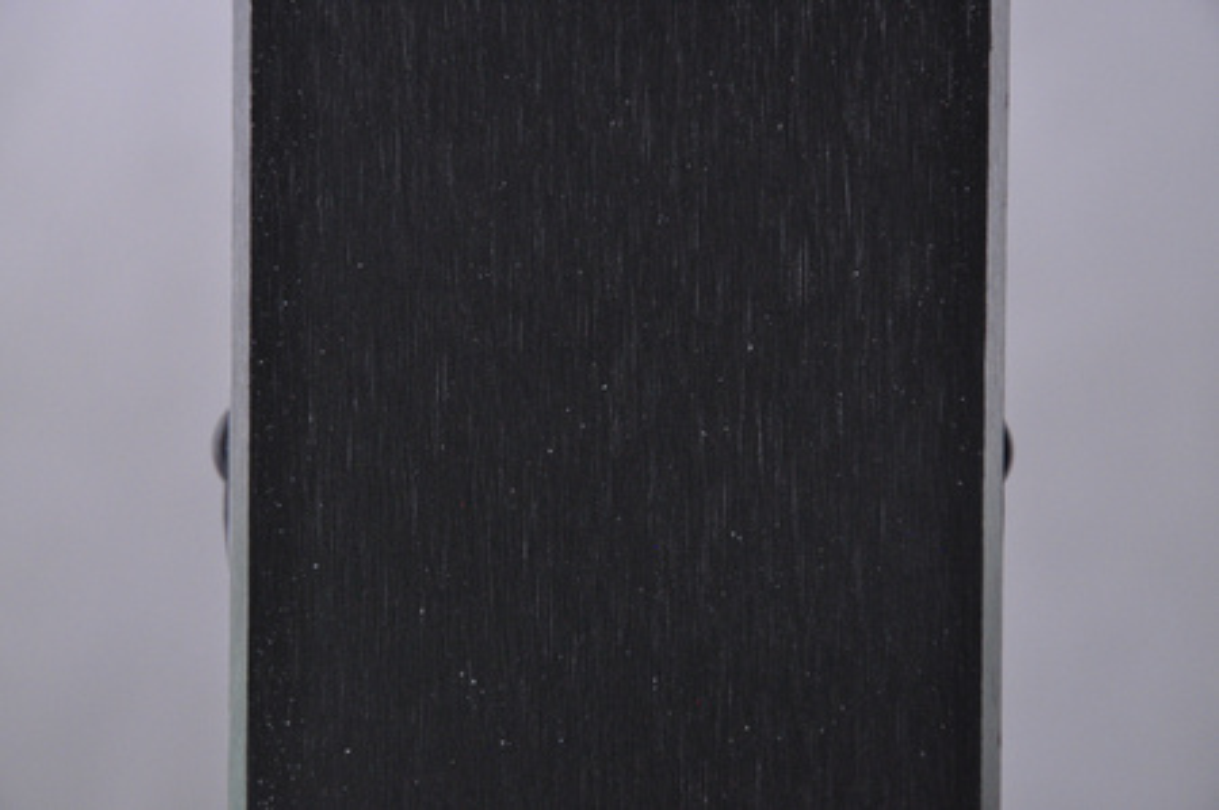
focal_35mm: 158
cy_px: 405
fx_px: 5327
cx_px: 610
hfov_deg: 13.1
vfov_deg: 8.7
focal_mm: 105
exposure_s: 1/125
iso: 3200
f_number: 9.5
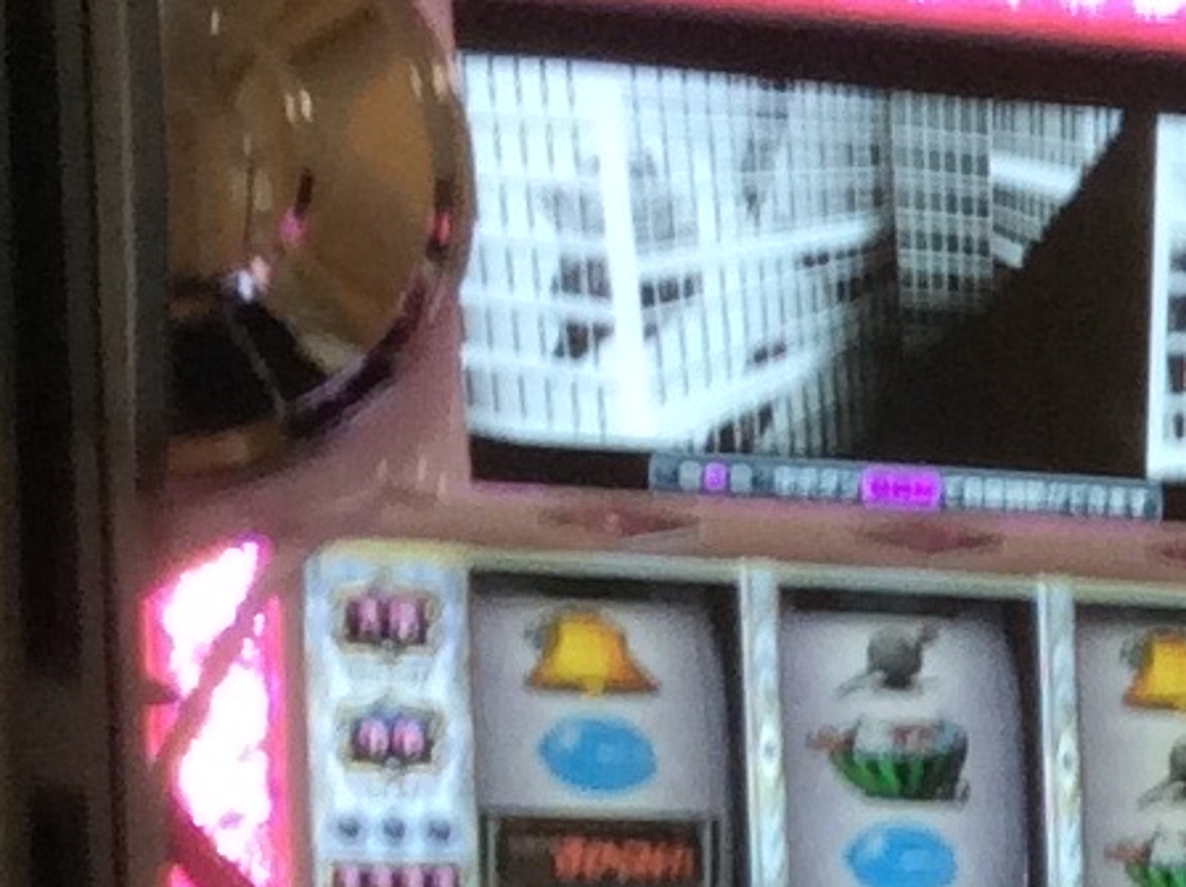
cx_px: 2862
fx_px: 6332
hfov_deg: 9.5
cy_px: 1737
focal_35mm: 185
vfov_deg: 7.7
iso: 40
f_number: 2.4
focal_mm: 3.3
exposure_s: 1/40
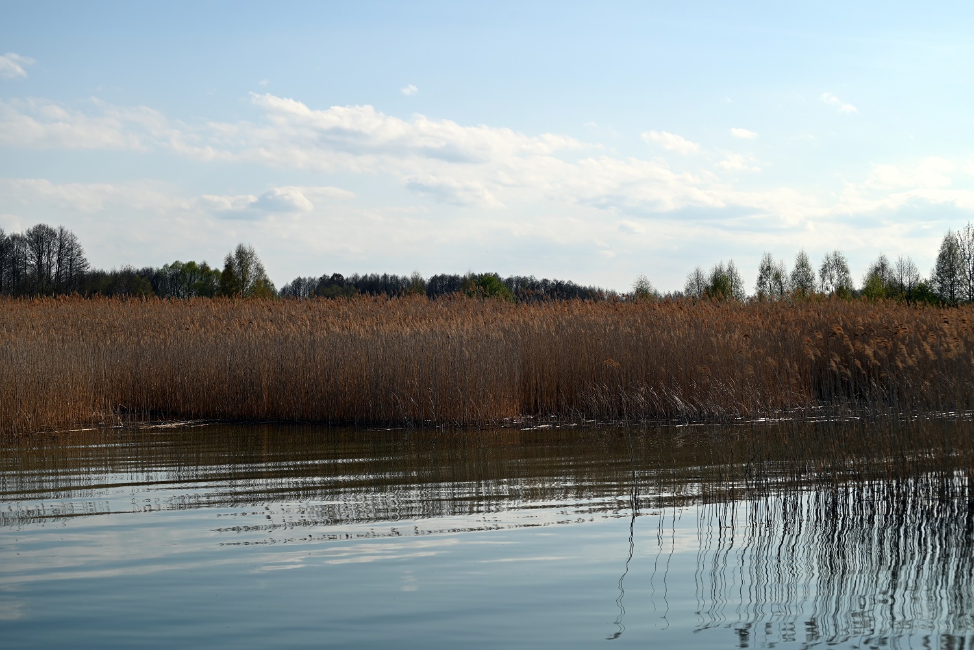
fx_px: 1894
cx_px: 487
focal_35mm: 70
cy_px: 325
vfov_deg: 19.5
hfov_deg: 28.8
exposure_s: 1/800
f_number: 7.1
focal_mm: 70
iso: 100
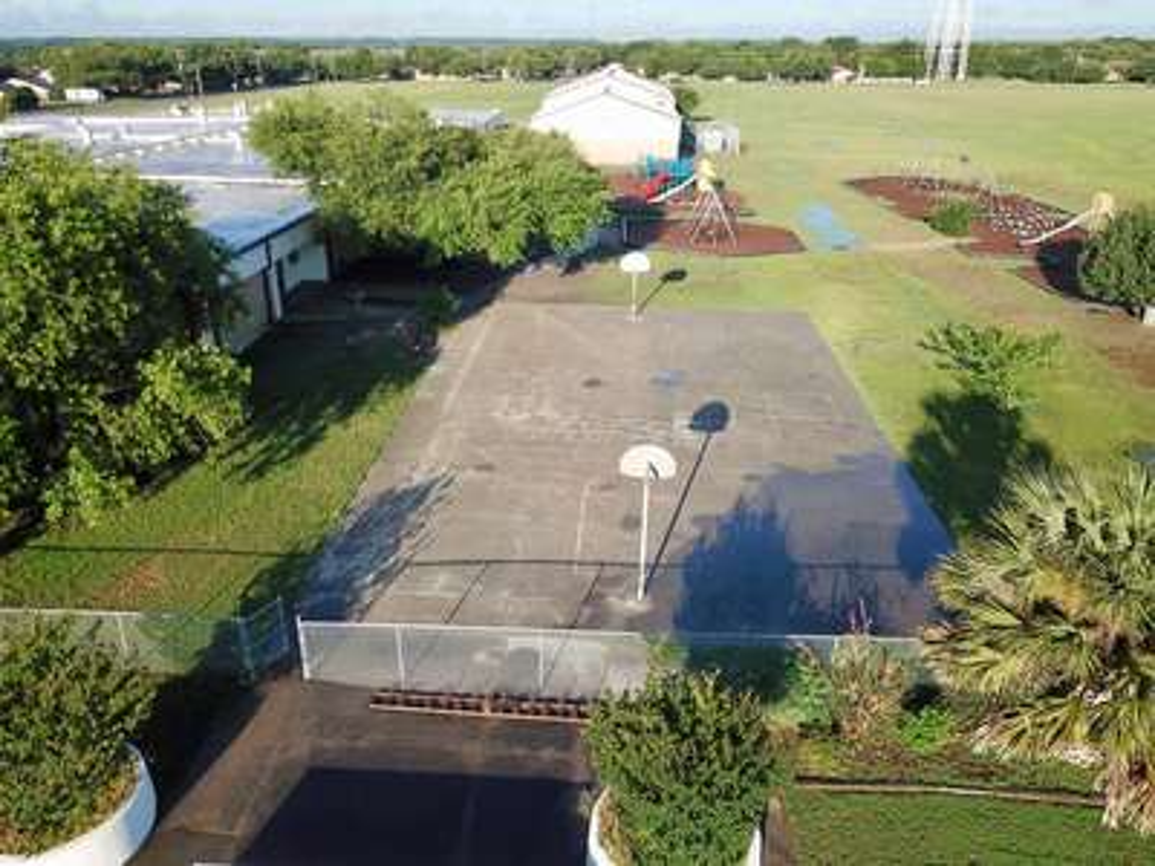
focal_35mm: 26
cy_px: 433
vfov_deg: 53.1
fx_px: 868
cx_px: 578
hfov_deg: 67.3
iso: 100
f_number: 2.2
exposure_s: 1/706
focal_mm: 4.73
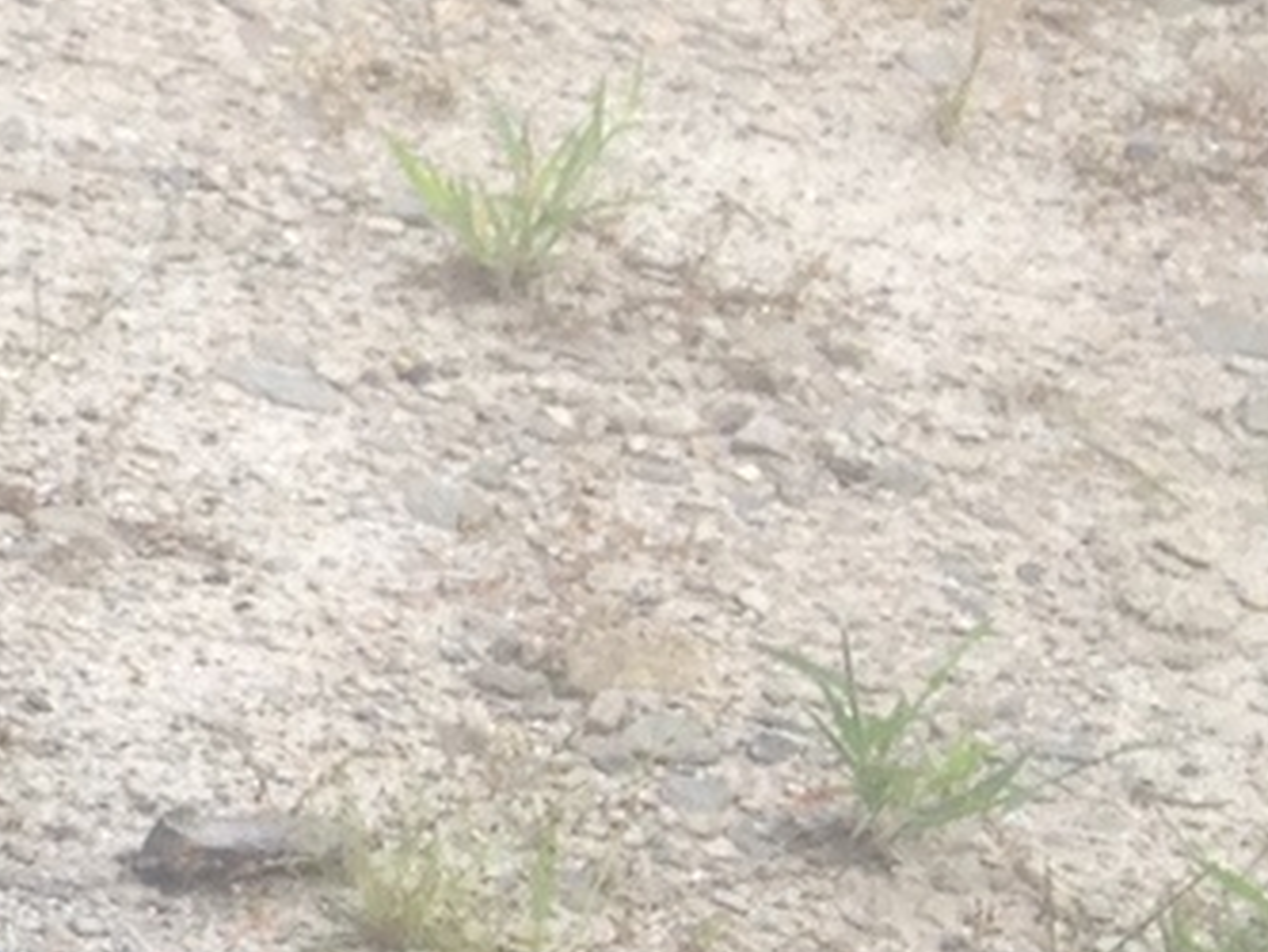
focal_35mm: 203
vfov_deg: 7.3
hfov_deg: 8.4
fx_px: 7439
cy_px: 948
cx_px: -2376
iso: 50
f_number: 2.4
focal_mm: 4.12
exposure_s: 1/158
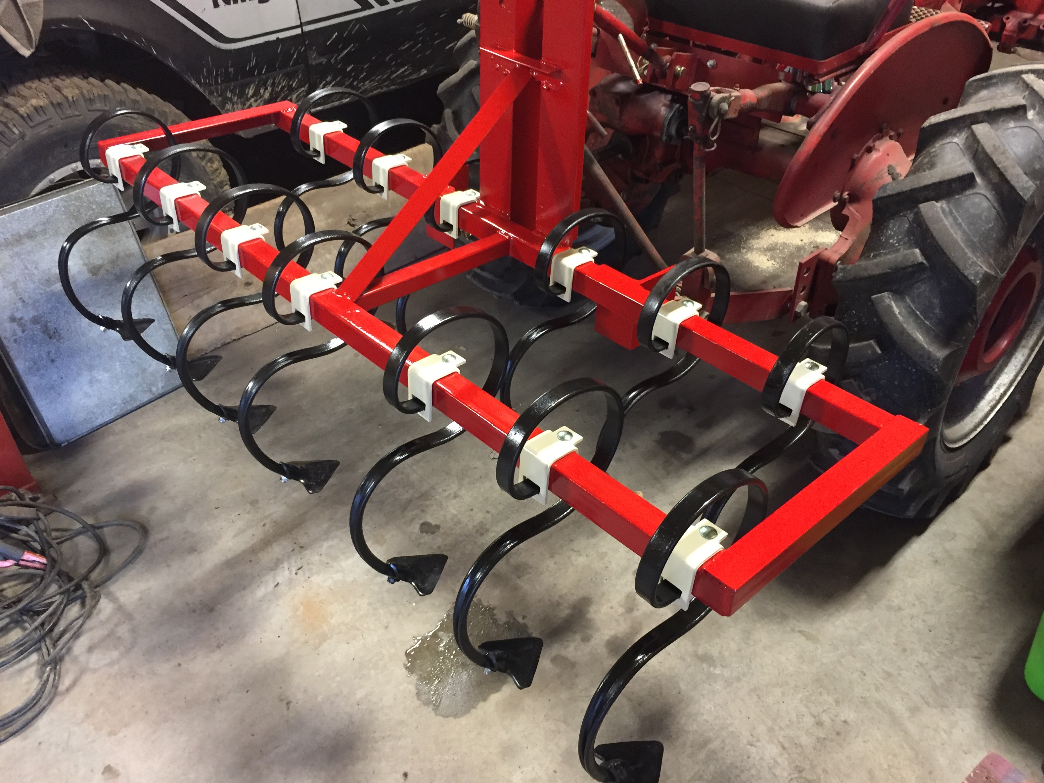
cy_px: 388
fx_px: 905
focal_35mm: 30
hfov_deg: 60.0
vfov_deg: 46.8
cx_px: 538
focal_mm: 4.15
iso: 250
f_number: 2.2
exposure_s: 1/20
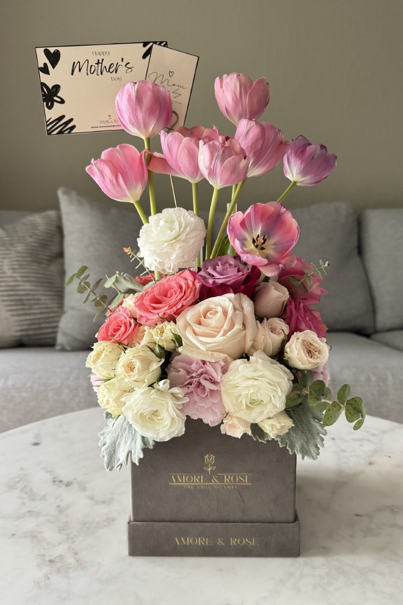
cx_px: 224
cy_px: 311
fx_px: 437
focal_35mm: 26
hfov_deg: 49.5
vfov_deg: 69.4
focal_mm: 6.76
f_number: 1.78
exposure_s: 1/60
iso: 500
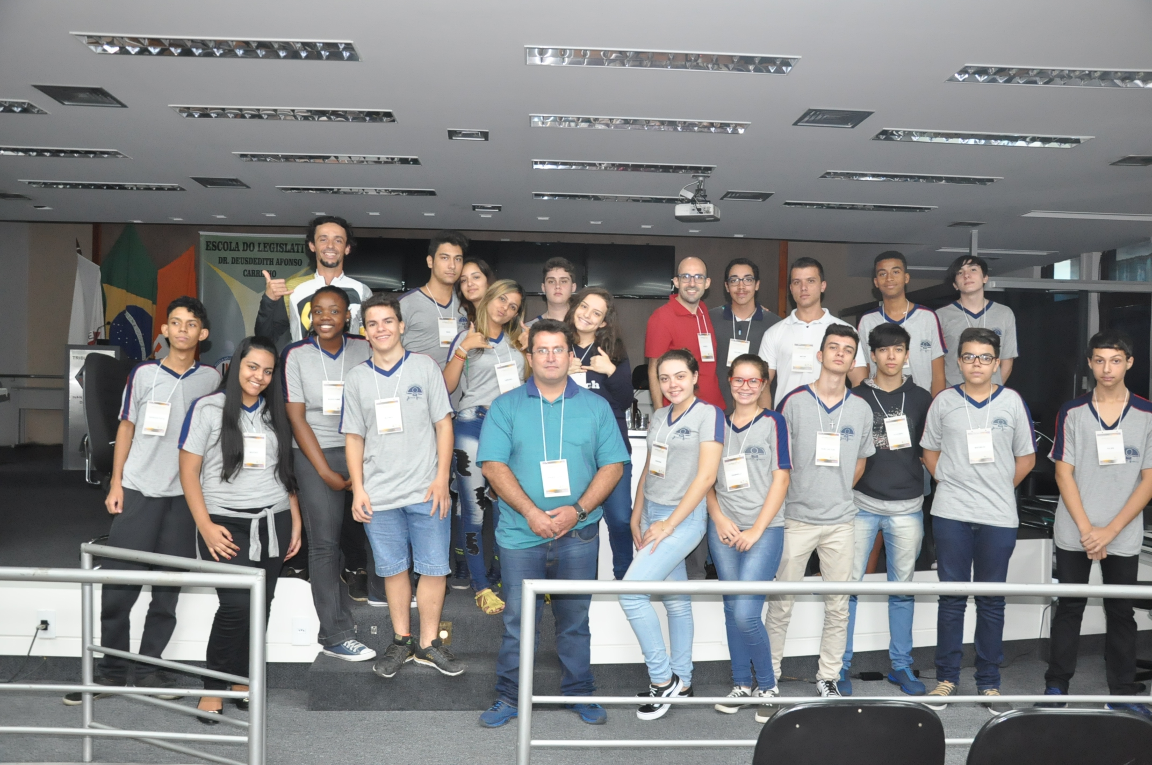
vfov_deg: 41.6
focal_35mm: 32
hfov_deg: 59.6
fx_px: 1007
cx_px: 576
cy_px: 382
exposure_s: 1/60
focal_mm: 21
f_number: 5
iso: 2000
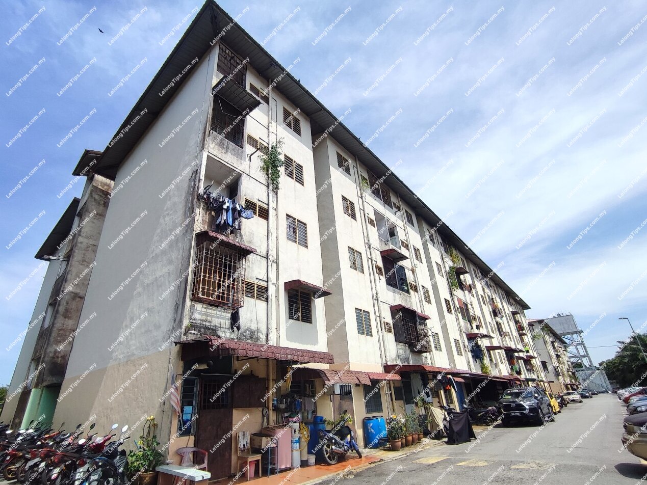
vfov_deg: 78.1
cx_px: 324
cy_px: 242
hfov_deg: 94.5
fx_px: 299
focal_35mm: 16
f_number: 2.2
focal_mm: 1.65
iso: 50
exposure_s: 1/1156
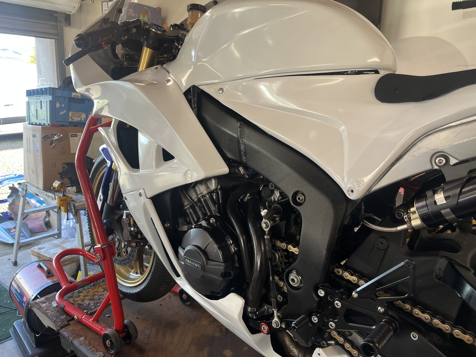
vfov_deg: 53.1
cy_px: 178
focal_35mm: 26
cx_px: 238
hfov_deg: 67.3
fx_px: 358
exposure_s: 1/121
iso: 80
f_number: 1.6
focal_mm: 5.1
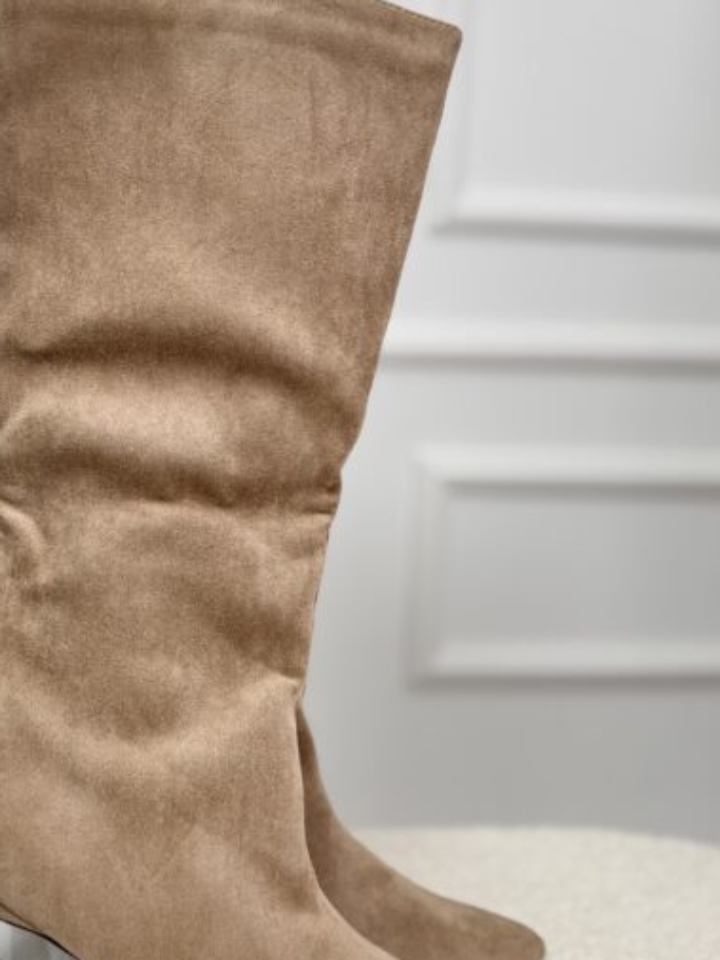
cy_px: 485
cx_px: 199
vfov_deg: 49.0
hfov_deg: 37.0
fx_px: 1053
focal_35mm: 38
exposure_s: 1/203
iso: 64
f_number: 1.78
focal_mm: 6.76
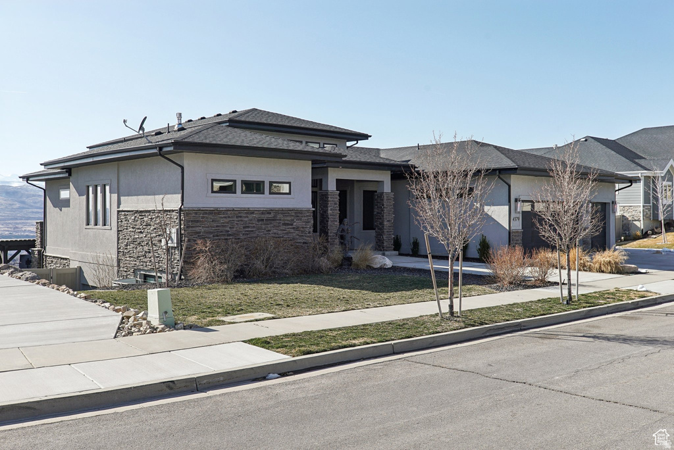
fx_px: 656
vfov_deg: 37.9
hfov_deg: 54.4
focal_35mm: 35
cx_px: 337
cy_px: 225
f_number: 9
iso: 100
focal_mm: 35
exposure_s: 1/200
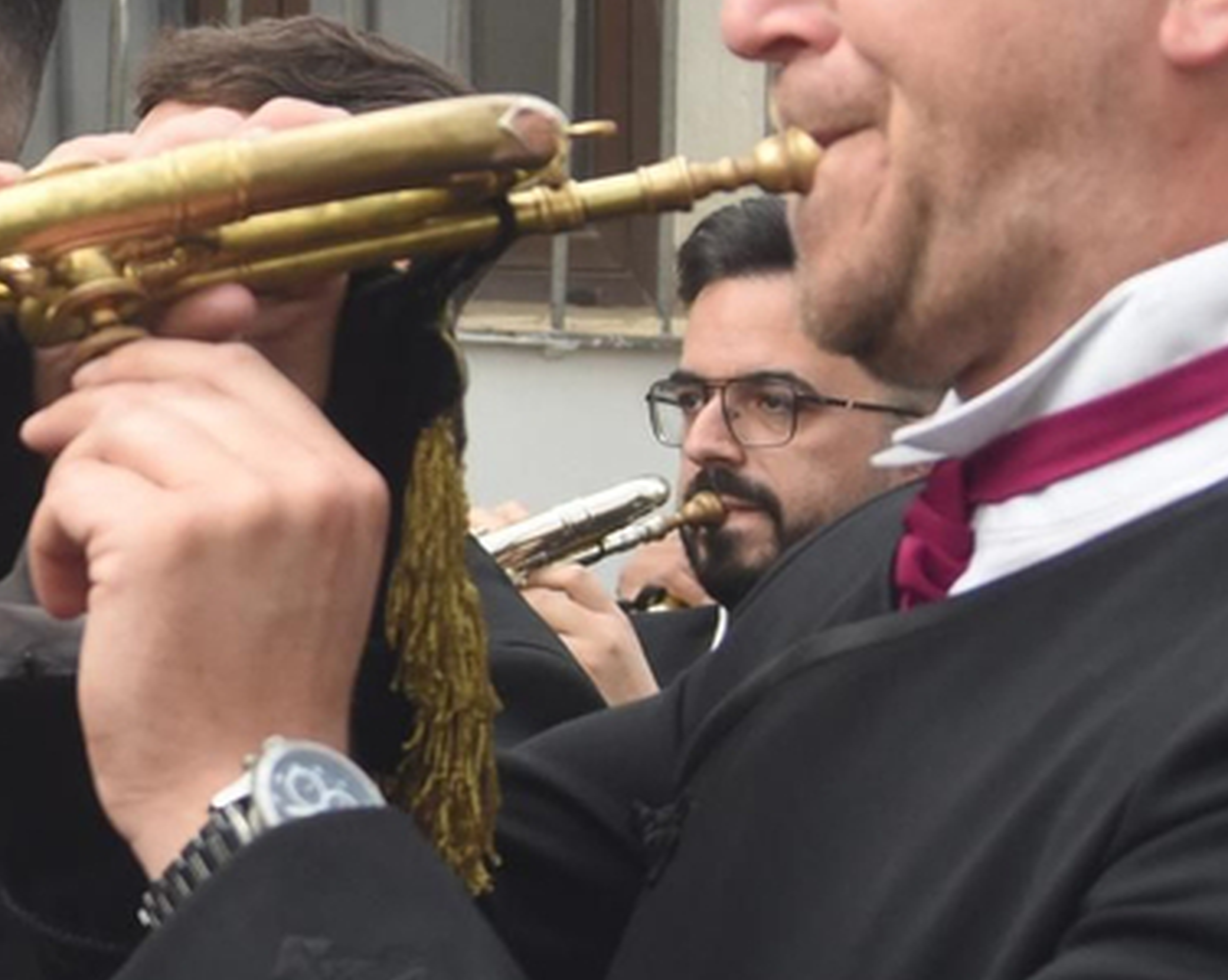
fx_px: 7552
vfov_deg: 7.4
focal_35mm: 208
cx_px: -428
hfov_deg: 9.1
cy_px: 147
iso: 900
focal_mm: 52
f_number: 9
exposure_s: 1/250
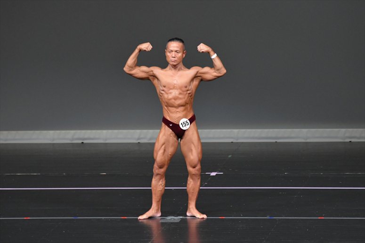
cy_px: 122
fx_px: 3192
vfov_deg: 4.4
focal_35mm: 315
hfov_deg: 6.5
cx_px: 182
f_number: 5.6
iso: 4000
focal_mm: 210
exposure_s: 1/400
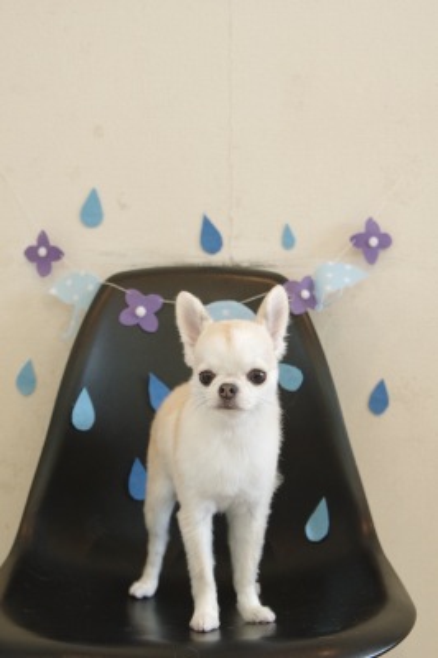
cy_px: 329
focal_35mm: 64
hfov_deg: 21.2
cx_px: 219
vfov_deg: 31.4
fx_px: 1170
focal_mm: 43
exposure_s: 1/100
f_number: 4.5
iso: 800
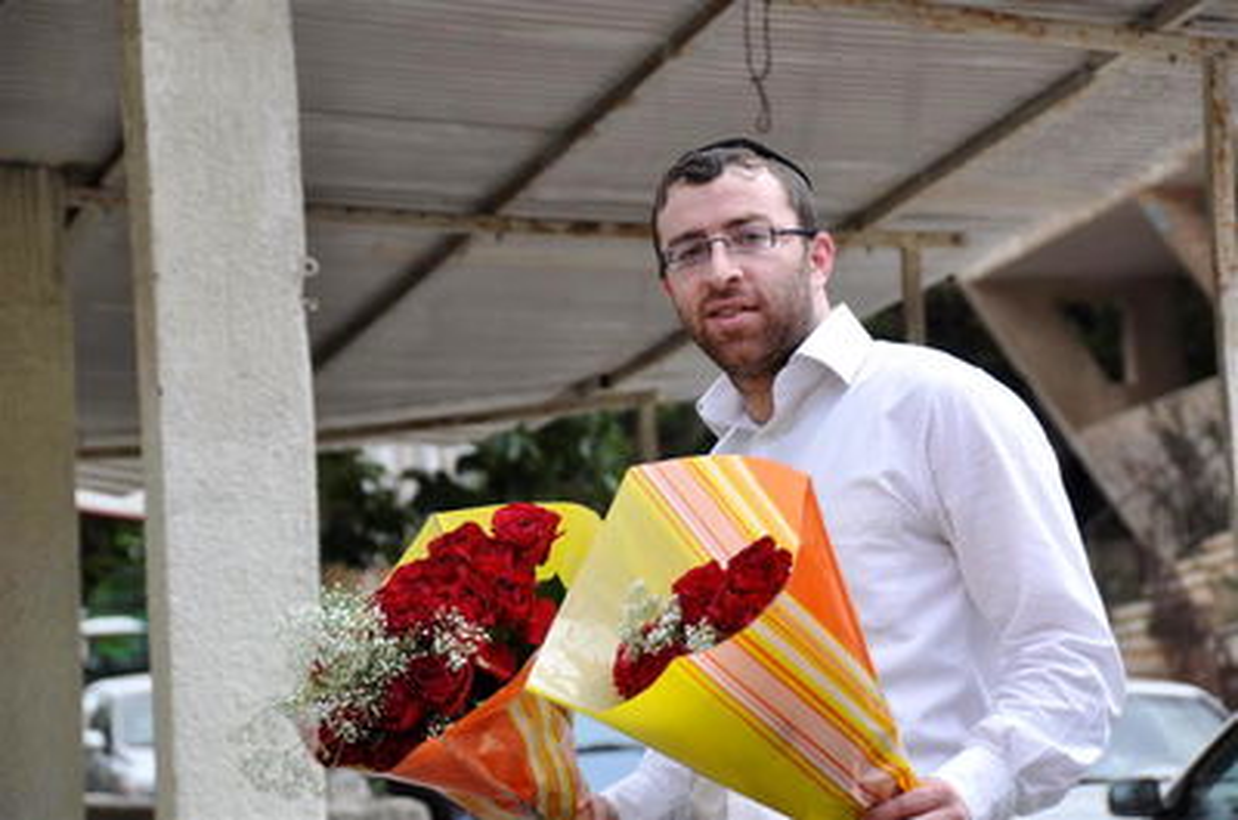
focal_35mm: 158
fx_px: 5405
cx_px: 619
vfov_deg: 8.7
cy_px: 410
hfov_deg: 13.1
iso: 200
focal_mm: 105
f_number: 8
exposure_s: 1/250
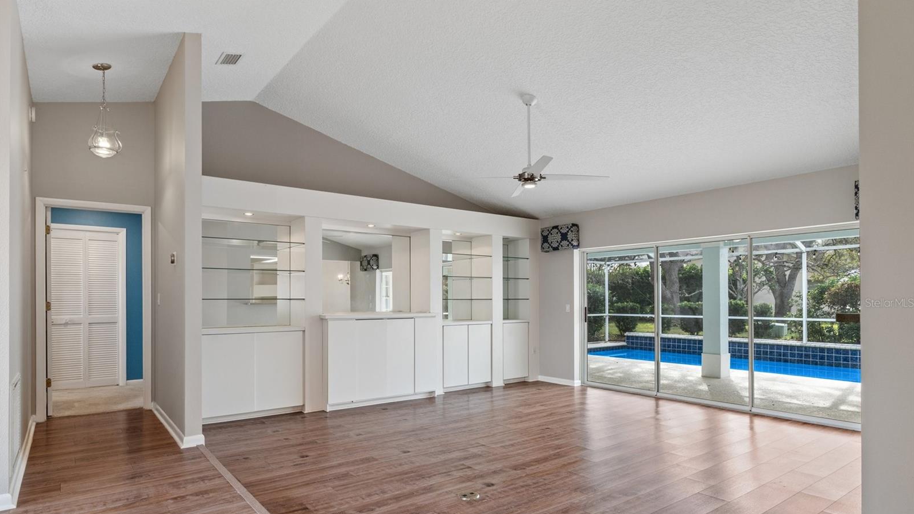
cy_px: 303
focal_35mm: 21
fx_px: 497
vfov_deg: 54.3
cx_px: 457
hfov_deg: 85.2
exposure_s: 1/2
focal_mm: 13
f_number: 8
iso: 320
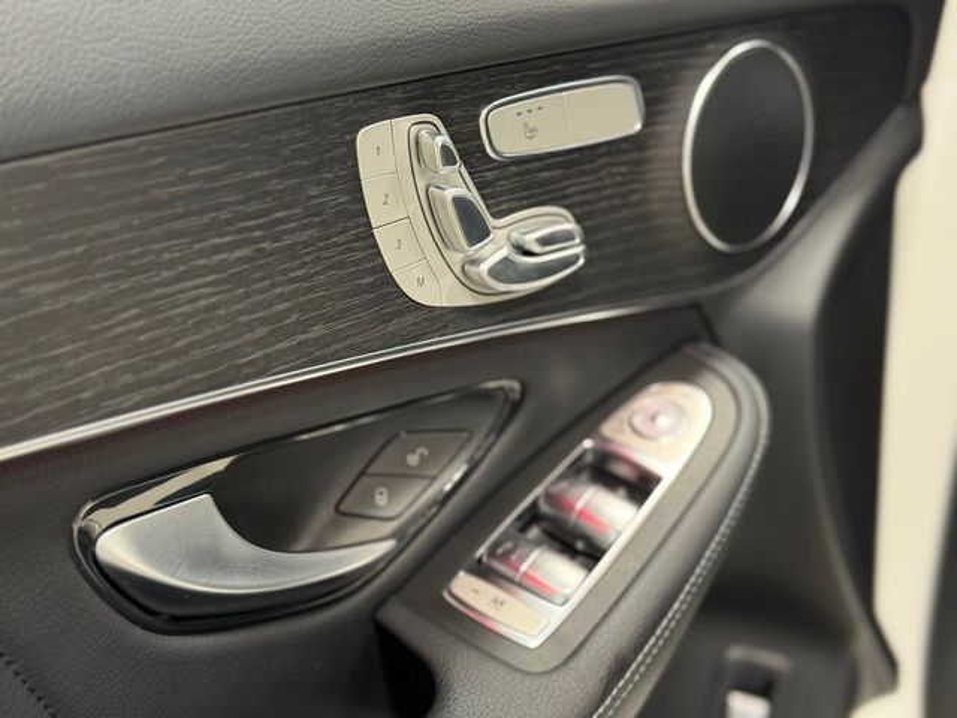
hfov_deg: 39.7
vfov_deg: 30.3
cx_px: 478
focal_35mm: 48
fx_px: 1327
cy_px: 359
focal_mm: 6.76
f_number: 1.78
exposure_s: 1/120
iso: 250
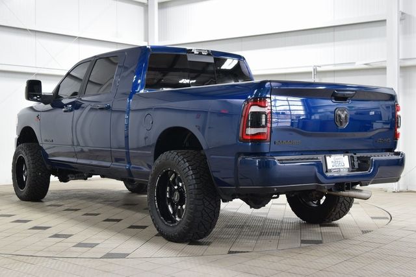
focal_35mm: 52
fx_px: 607
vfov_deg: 25.8
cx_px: 208
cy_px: 138
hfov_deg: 37.8
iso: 720
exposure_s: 1/15
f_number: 6.3
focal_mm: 35
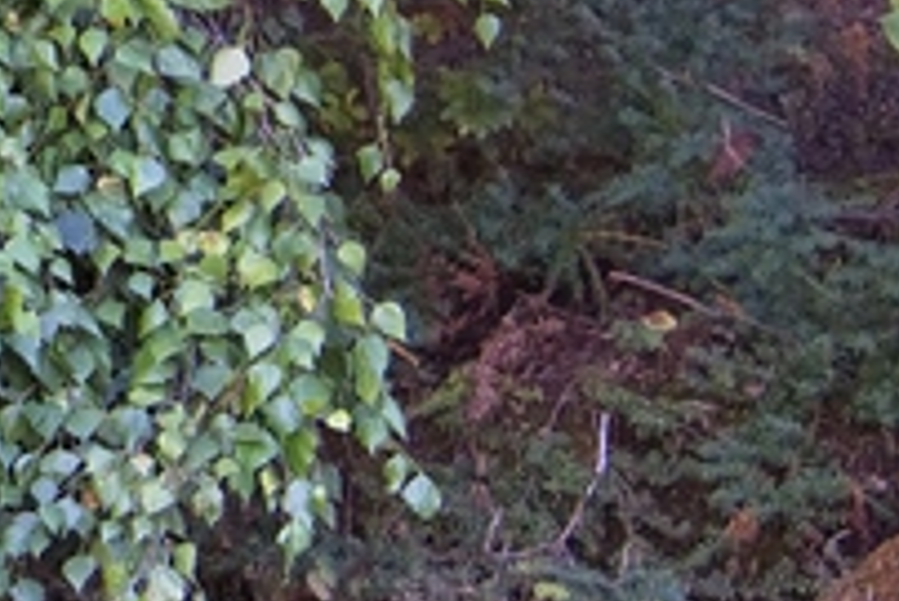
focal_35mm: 279
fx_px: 6972
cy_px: -191
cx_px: -1019
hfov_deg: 7.1
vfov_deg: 4.9
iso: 640
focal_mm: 44
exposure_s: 1/100
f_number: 4
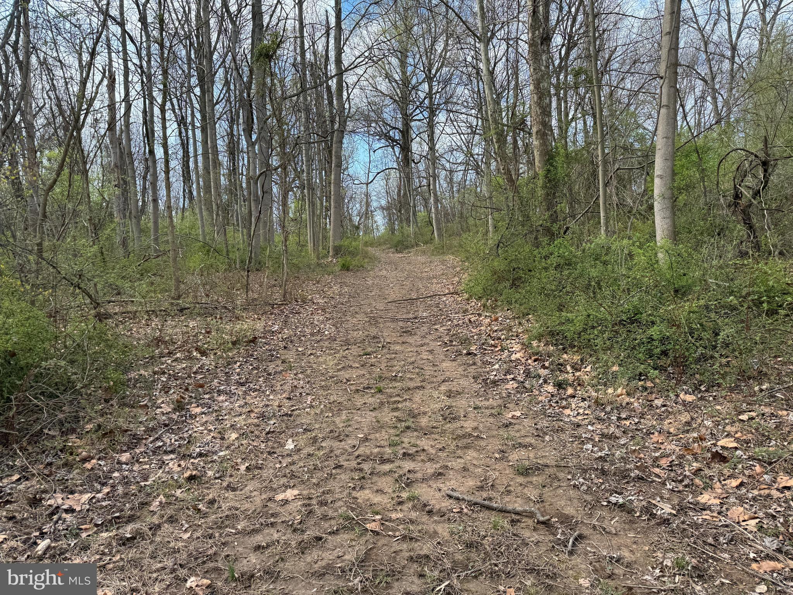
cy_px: 298
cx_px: 396
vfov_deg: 56.8
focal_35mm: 24
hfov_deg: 71.6
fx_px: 550
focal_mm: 6.86
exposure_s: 1/756
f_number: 1.78
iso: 80
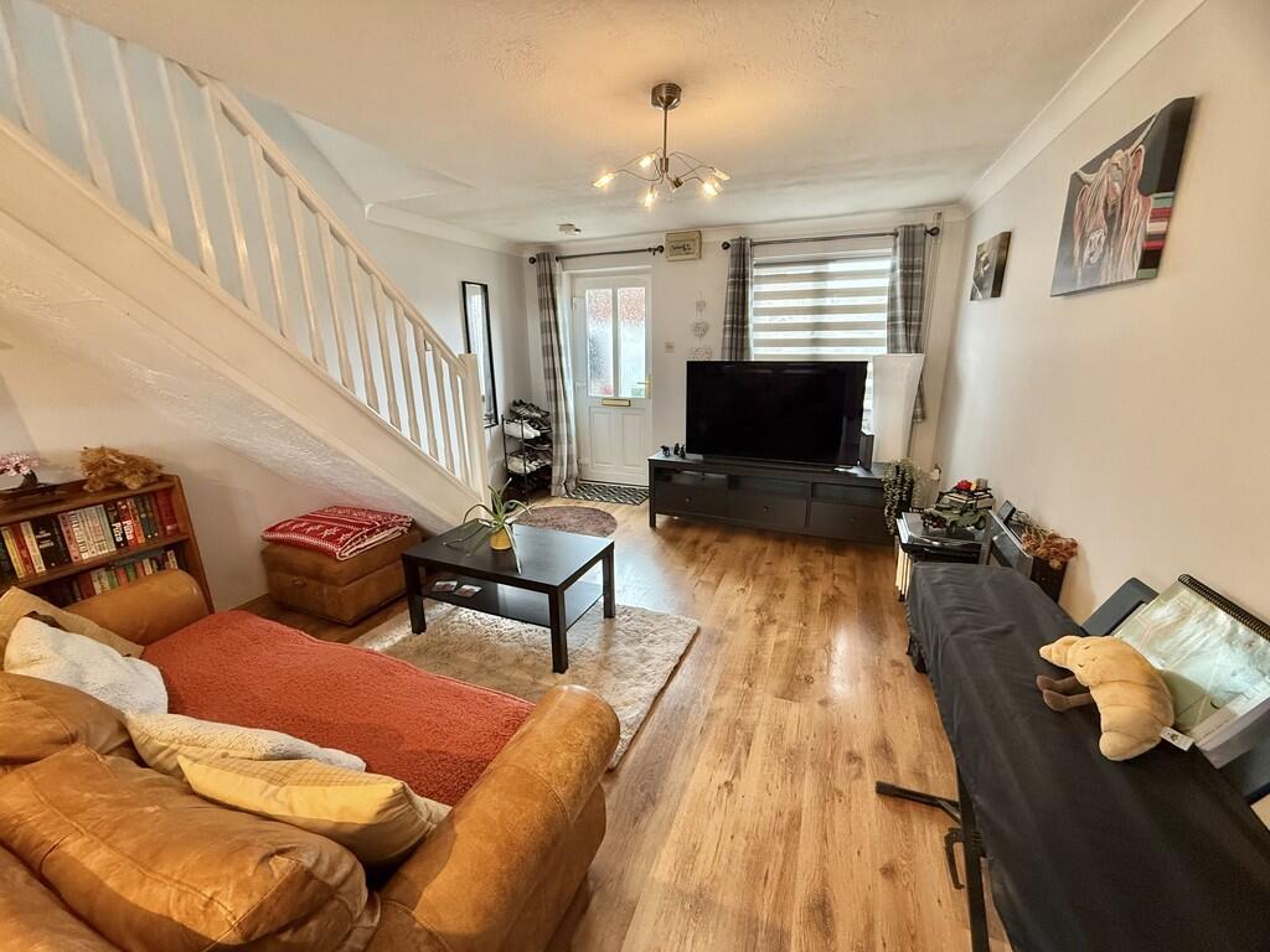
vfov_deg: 85.7
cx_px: 635
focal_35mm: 14
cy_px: 476
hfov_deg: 102.1
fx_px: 514
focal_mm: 2.22
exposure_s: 1/100
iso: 400
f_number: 2.2
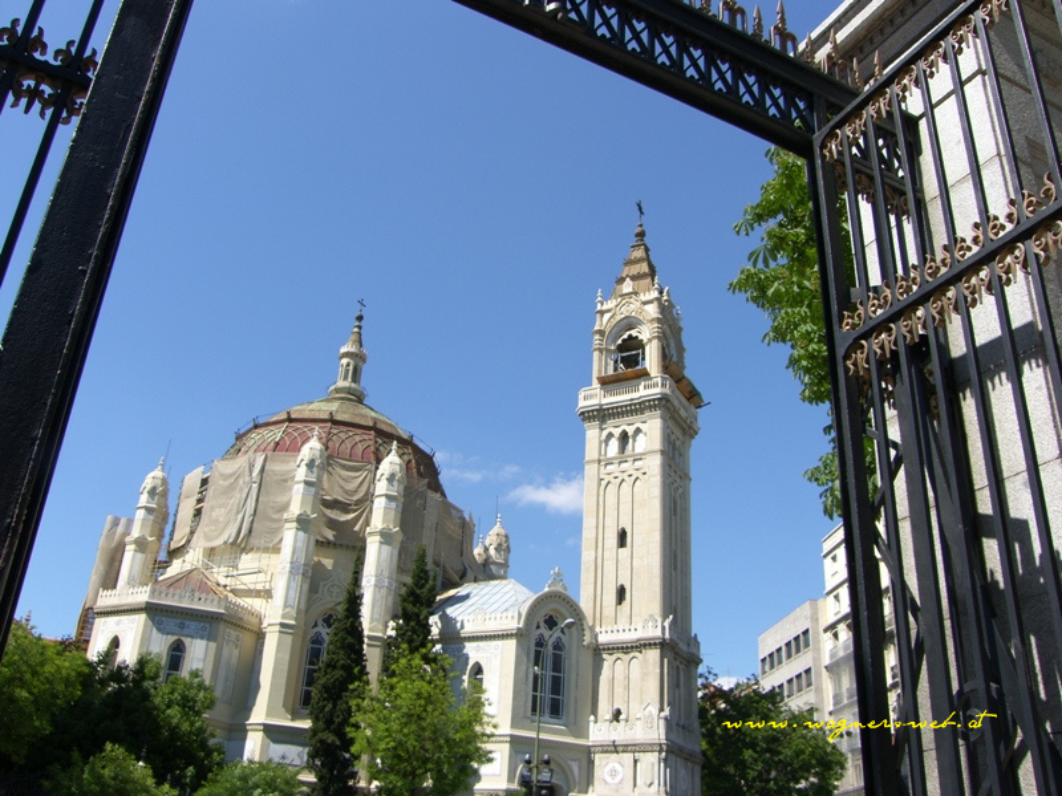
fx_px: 1074
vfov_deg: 40.7
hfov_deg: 52.6
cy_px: 398
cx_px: 531
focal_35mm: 35
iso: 50
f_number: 6.3
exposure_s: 1/250
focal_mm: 9
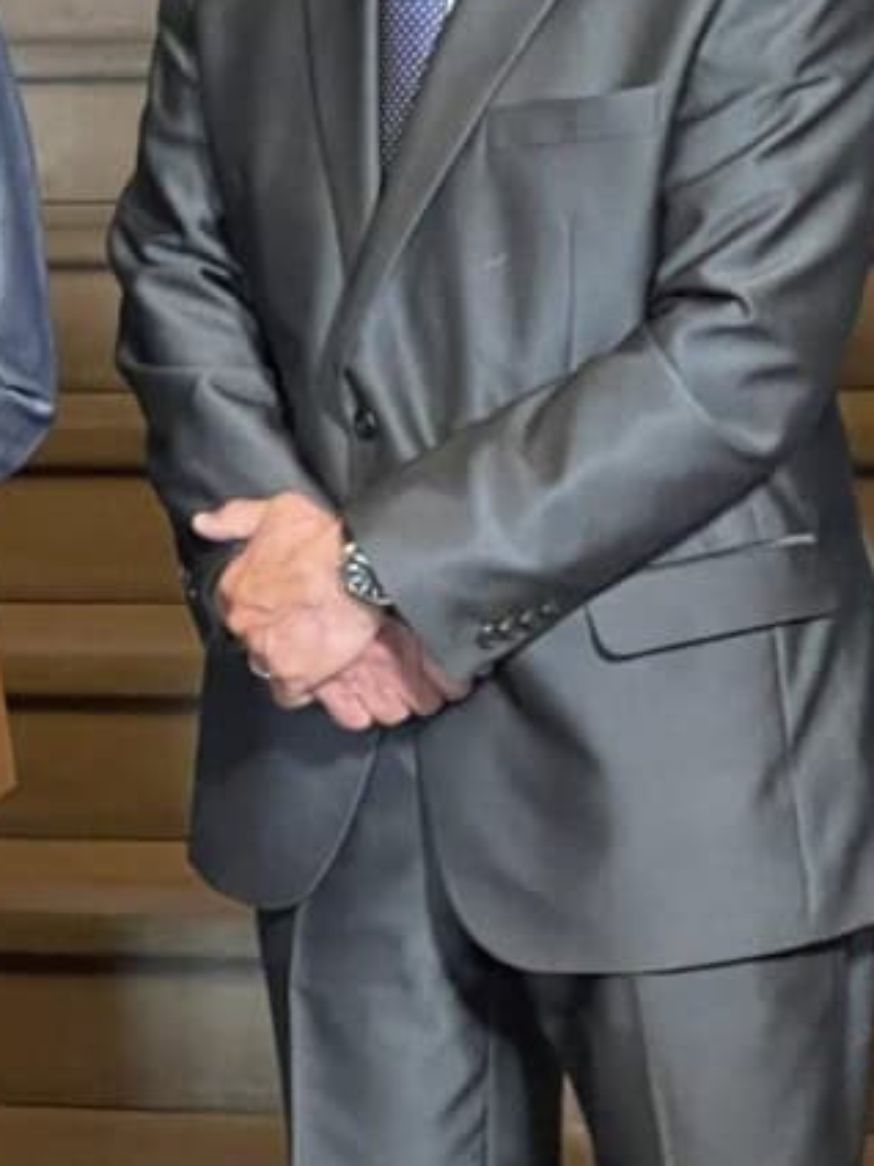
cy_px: 236
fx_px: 6093
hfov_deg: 7.9
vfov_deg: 10.9
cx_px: -676
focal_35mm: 181
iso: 640
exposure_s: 1/30
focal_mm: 7.5
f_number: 2.2
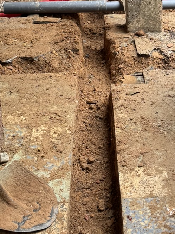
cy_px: 4
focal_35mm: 74
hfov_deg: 19.9
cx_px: 107
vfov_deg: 25.1
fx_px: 499
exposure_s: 1/100
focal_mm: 6.76
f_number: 1.78
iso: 80
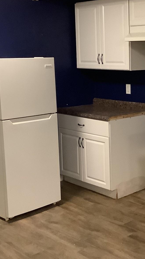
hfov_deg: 19.9
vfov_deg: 35.4
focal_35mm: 59
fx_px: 403
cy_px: 122
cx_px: 137
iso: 400
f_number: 2.4
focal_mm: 3.3
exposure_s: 1/40
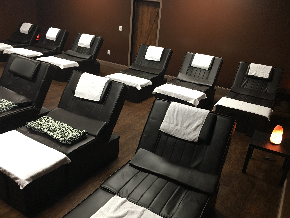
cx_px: 147
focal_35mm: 31
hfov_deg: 58.3
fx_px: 260
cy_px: 114
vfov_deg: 45.4
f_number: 2.2
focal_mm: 4.15
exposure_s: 1/30
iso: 100
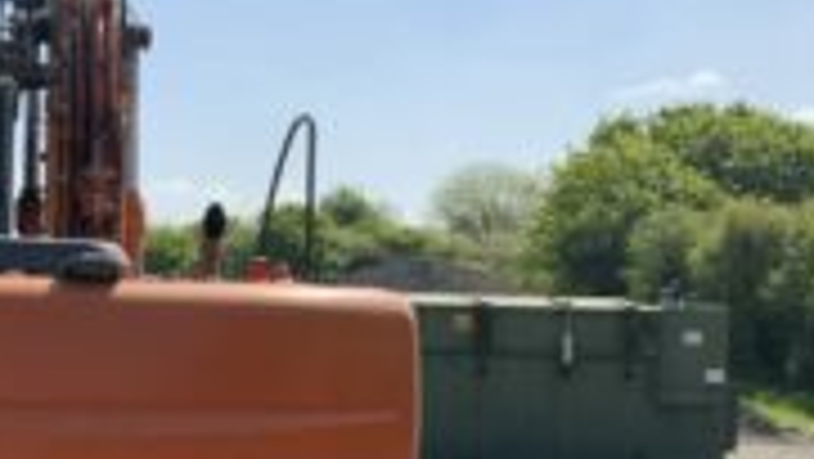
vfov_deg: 19.0
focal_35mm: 63
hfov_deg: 32.2
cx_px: 139
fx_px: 1360
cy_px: 351
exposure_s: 1/2801
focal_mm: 3
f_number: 1.8
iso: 20
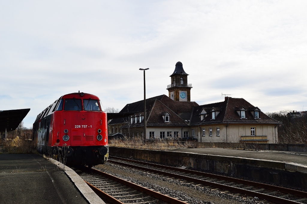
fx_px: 320
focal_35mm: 38
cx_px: 154
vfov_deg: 35.4
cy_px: 102
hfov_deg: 51.3
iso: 100
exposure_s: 1/320
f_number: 9
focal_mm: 25
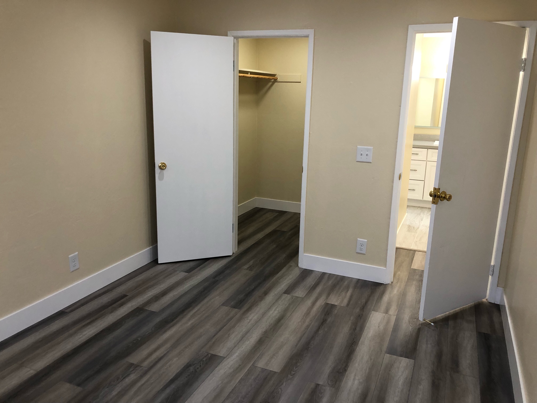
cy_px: 202
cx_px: 268
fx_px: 434
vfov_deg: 49.7
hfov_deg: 63.4
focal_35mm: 28
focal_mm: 3.99
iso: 32
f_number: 1.8
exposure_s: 1/30
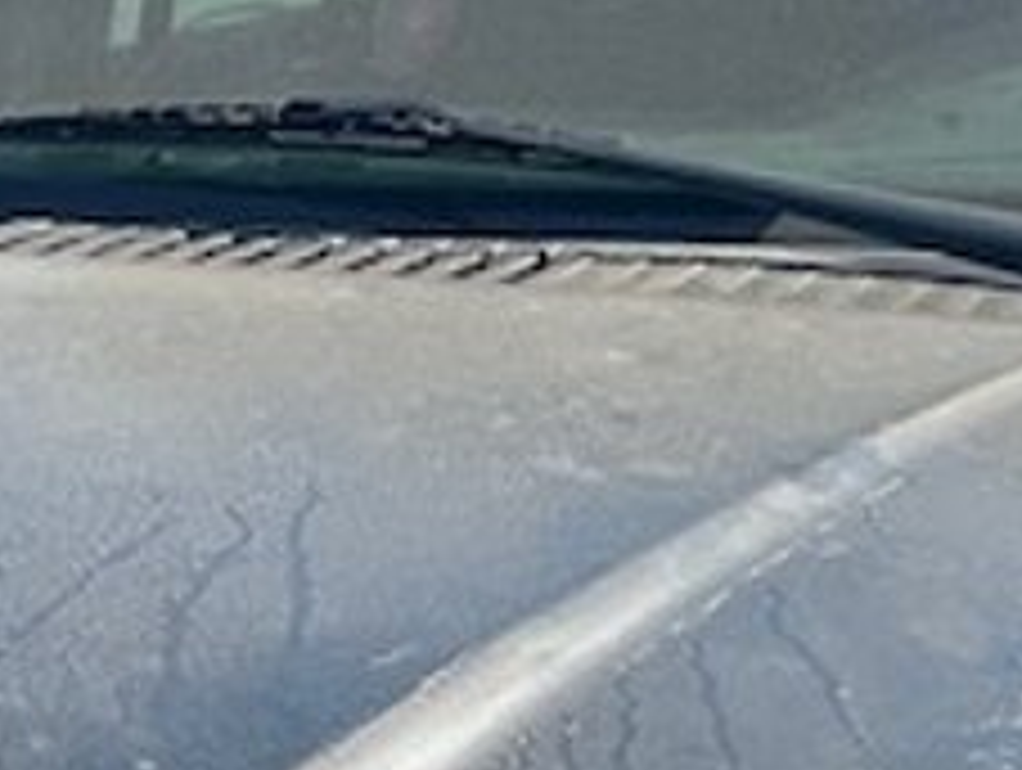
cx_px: 124
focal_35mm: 173
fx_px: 5116
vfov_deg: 8.6
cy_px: 741
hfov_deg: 11.3
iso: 50
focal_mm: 5.7
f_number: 1.5
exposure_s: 1/2045
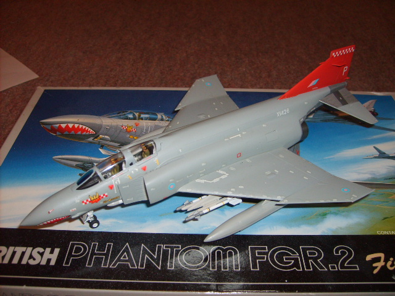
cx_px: 198
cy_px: 148
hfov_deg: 52.6
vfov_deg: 40.7
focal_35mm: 35
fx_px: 399
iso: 100
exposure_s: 1/45
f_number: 2.8
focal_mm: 5.8
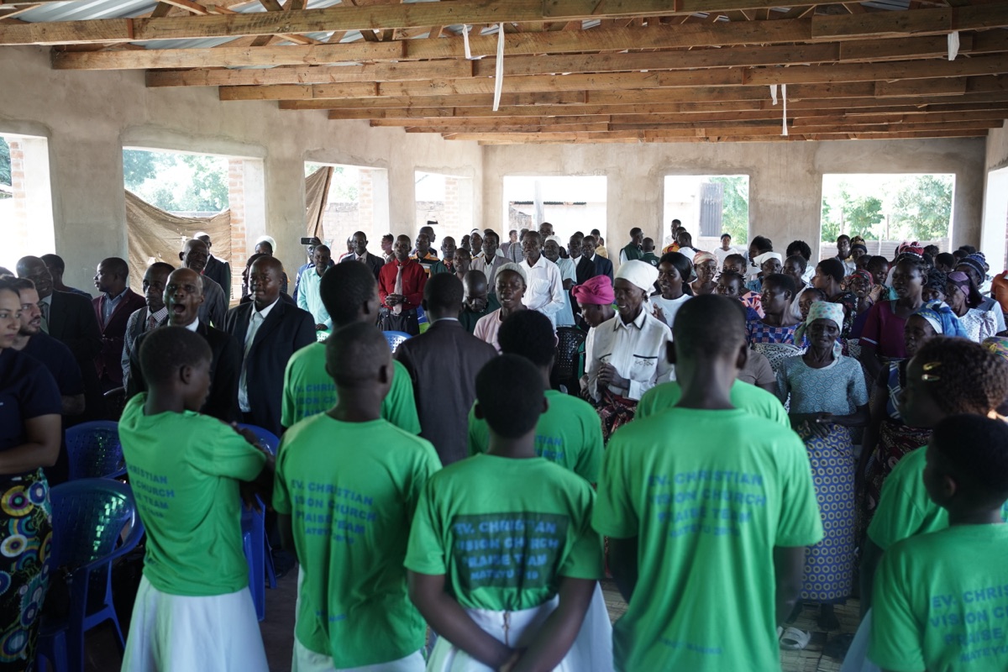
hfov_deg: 54.4
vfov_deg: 37.9
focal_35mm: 35
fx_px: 980
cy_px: 336
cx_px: 504
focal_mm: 35
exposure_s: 1/160
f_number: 3.2
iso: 640
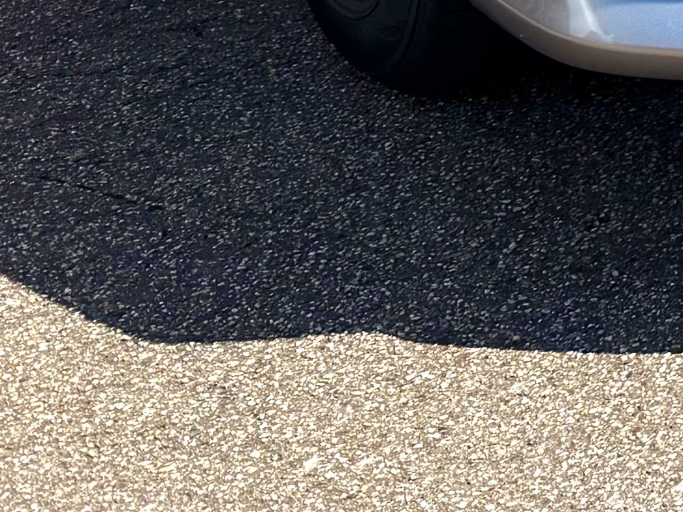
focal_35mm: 131
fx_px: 2585
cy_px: -587
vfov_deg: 10.2
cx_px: 1476
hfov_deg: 12.7
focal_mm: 6.76
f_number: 1.78
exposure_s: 1/6173
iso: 125
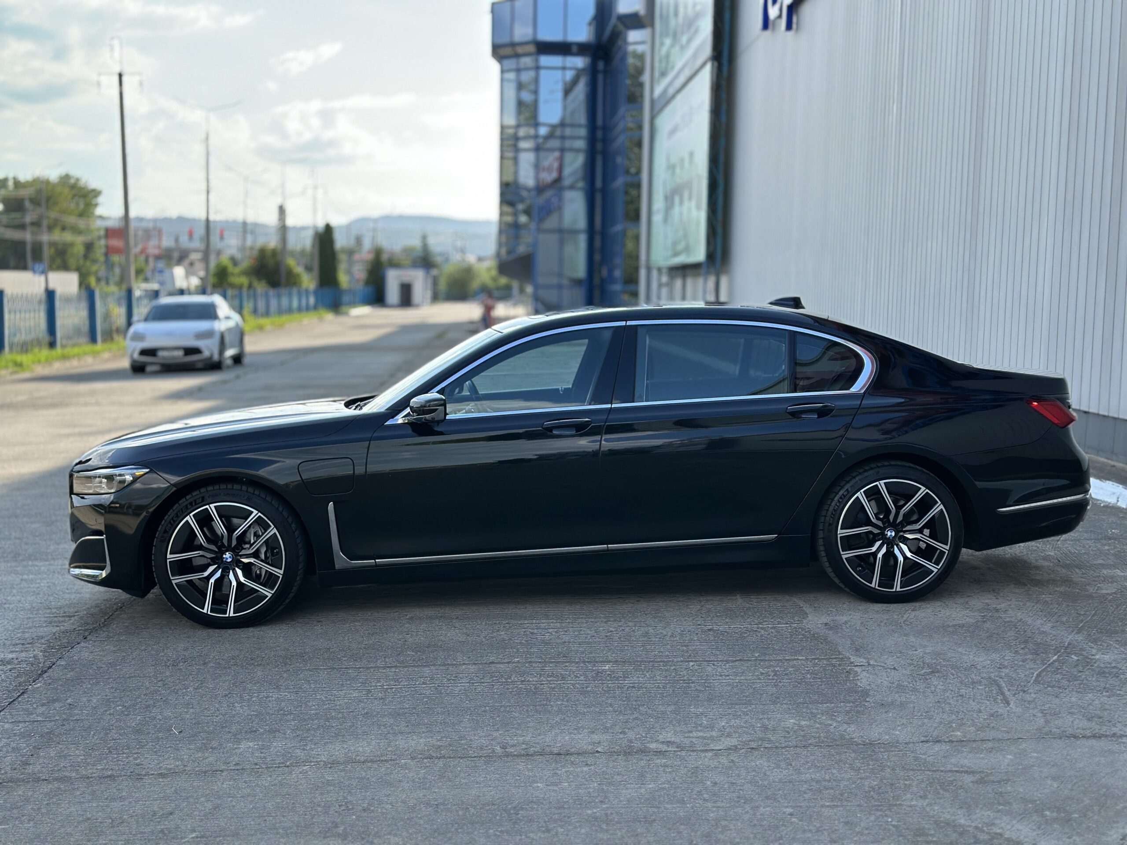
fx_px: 1563
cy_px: 422
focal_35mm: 48
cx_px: 564
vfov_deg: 30.3
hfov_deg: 39.7
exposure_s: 1/1751
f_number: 1.78
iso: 80
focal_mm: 6.86
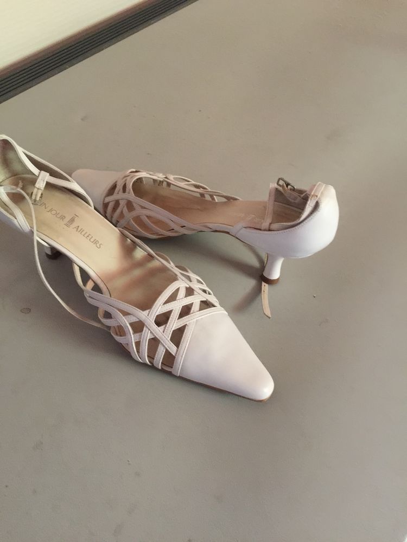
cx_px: 204
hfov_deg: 48.2
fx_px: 455
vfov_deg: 61.7
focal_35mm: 29
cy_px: 271
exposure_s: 1/8
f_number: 2.2
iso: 160
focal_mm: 4.15
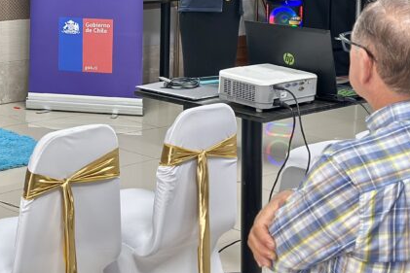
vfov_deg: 14.8
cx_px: 65
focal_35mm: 91
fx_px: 1037
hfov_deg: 22.0
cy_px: 14
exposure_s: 1/33
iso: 400
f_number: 1.78
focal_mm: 6.86
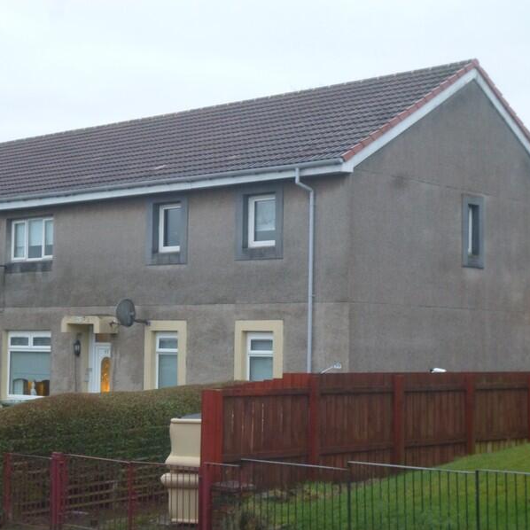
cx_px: 241
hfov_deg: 24.3
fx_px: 1230
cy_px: 265
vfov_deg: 24.3
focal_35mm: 71
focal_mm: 10.6
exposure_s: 1/25
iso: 400
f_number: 4.5
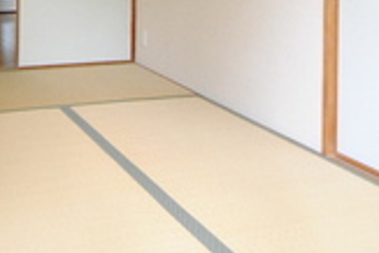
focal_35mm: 47
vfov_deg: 26.0
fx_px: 495
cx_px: 42
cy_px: -42
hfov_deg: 39.1
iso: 1600
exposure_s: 1/60
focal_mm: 8
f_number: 4.5
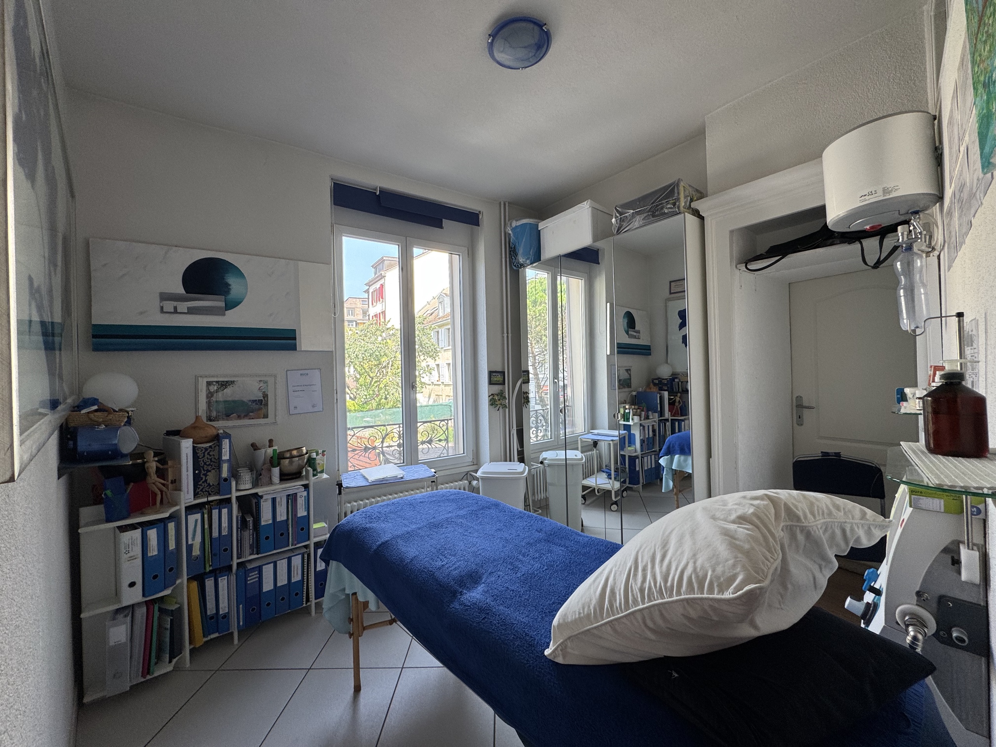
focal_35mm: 14
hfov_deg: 102.1
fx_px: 403
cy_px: 374
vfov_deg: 85.7
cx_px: 498
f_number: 2.2
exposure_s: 1/99
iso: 40
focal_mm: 2.22
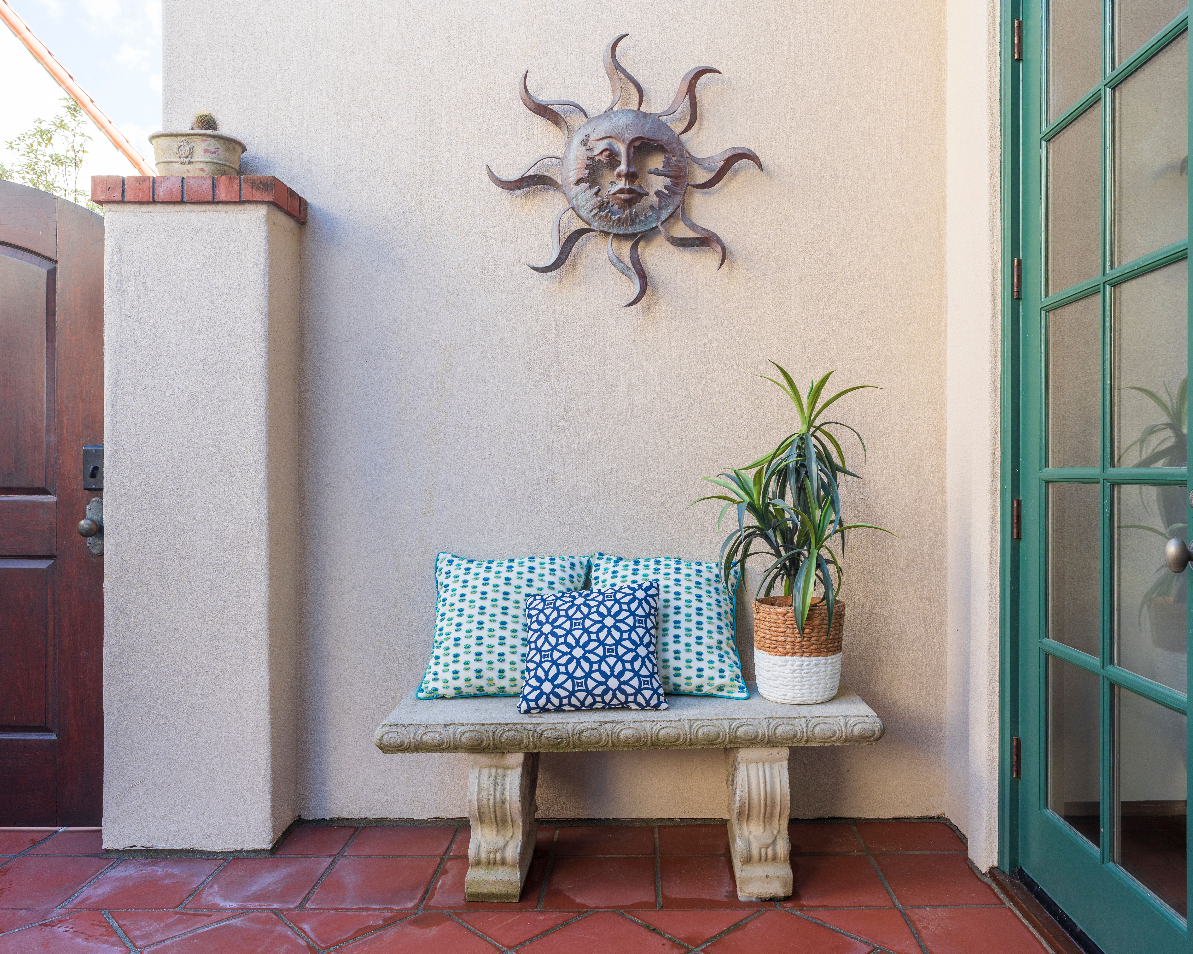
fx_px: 883
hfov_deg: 67.9
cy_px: 479
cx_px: 656
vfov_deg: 56.8
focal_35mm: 25
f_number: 7.1
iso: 100
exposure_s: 1/50
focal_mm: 22
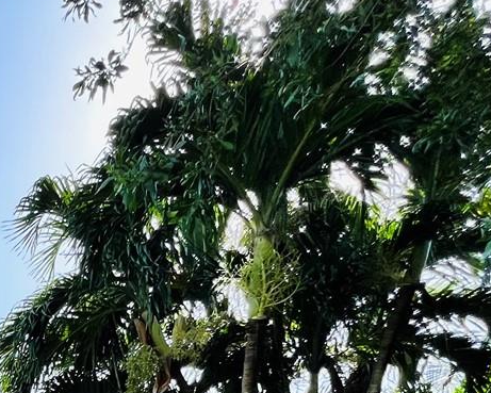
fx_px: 640
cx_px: -181
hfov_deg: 30.6
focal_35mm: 44
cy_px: 622
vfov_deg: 24.5
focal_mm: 1.57
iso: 32
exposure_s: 1/673
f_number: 1.8
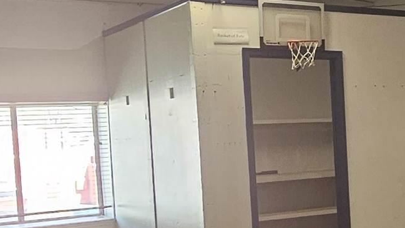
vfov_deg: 17.9
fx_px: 719
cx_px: 487
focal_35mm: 67
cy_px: 166
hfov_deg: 27.6
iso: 160
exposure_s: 1/60
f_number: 2.2
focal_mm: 2.2
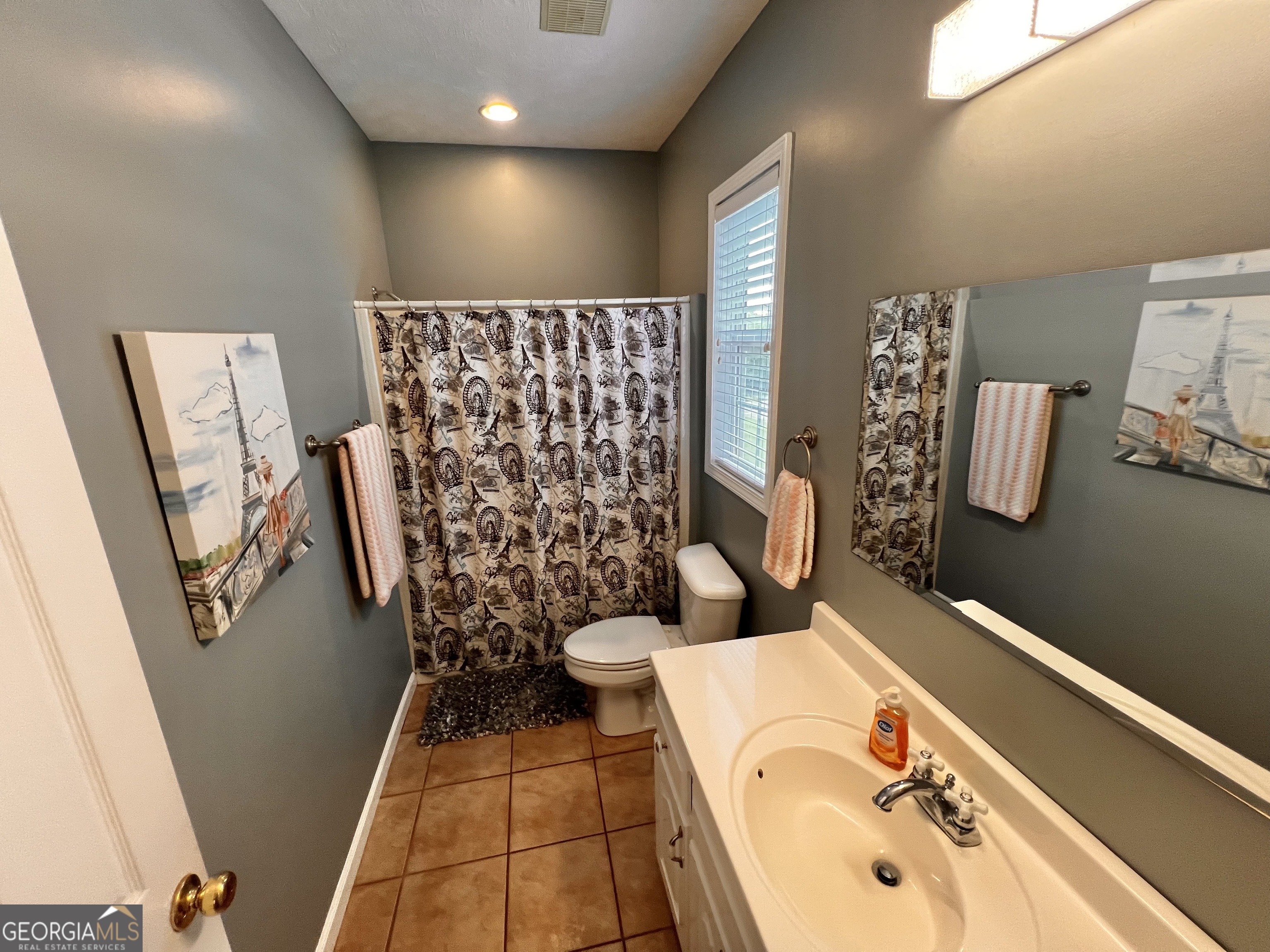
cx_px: 635
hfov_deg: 106.2
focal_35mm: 13
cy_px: 476
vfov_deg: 89.9
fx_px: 477
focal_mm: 1.57
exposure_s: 1/120
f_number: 1.8
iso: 250
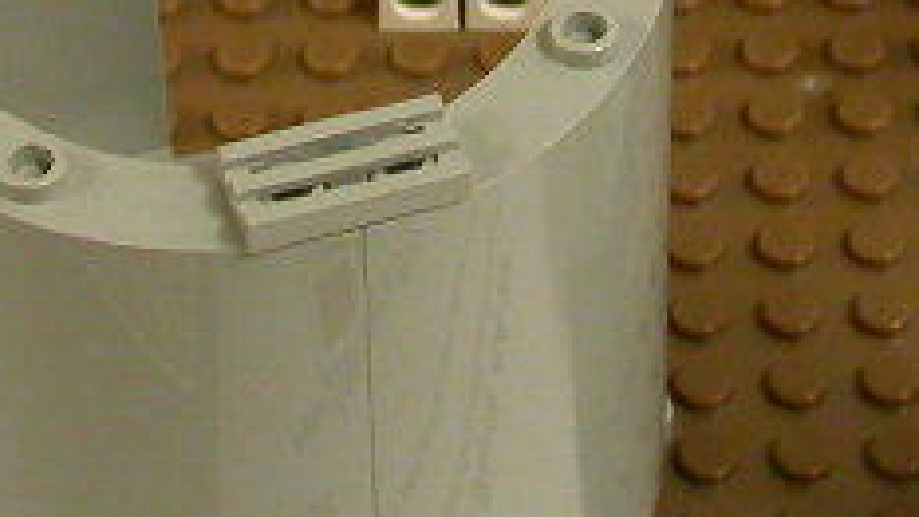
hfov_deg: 11.8
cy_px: -300
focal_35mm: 182
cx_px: 465
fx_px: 4435
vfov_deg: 6.6
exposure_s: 1/16
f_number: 2.6
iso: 100
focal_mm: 7.85
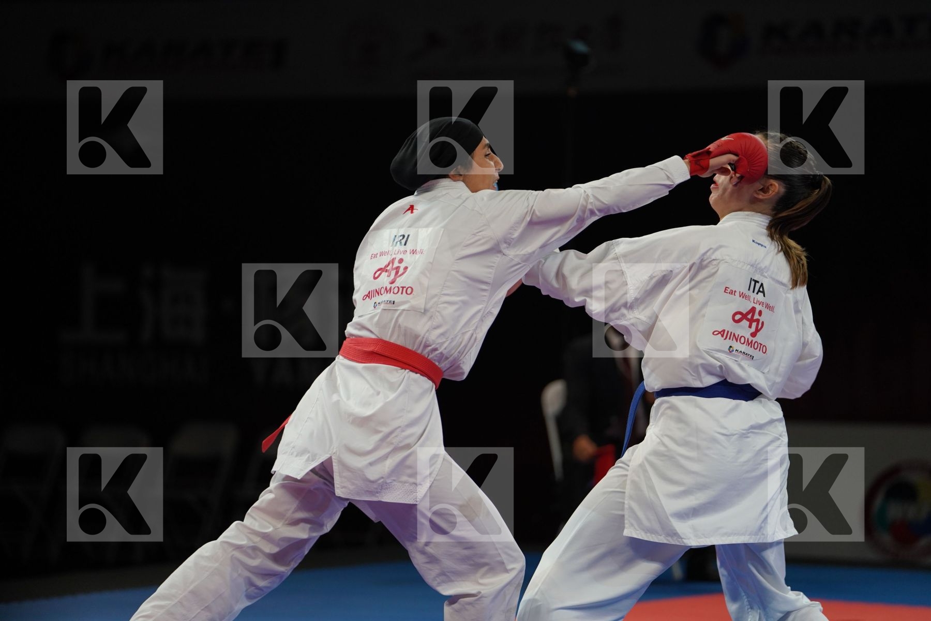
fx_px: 4551
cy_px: 310
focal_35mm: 176
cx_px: 466
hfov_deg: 11.7
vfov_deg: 7.8
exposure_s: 1/1000
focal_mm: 176
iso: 1250
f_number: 2.8
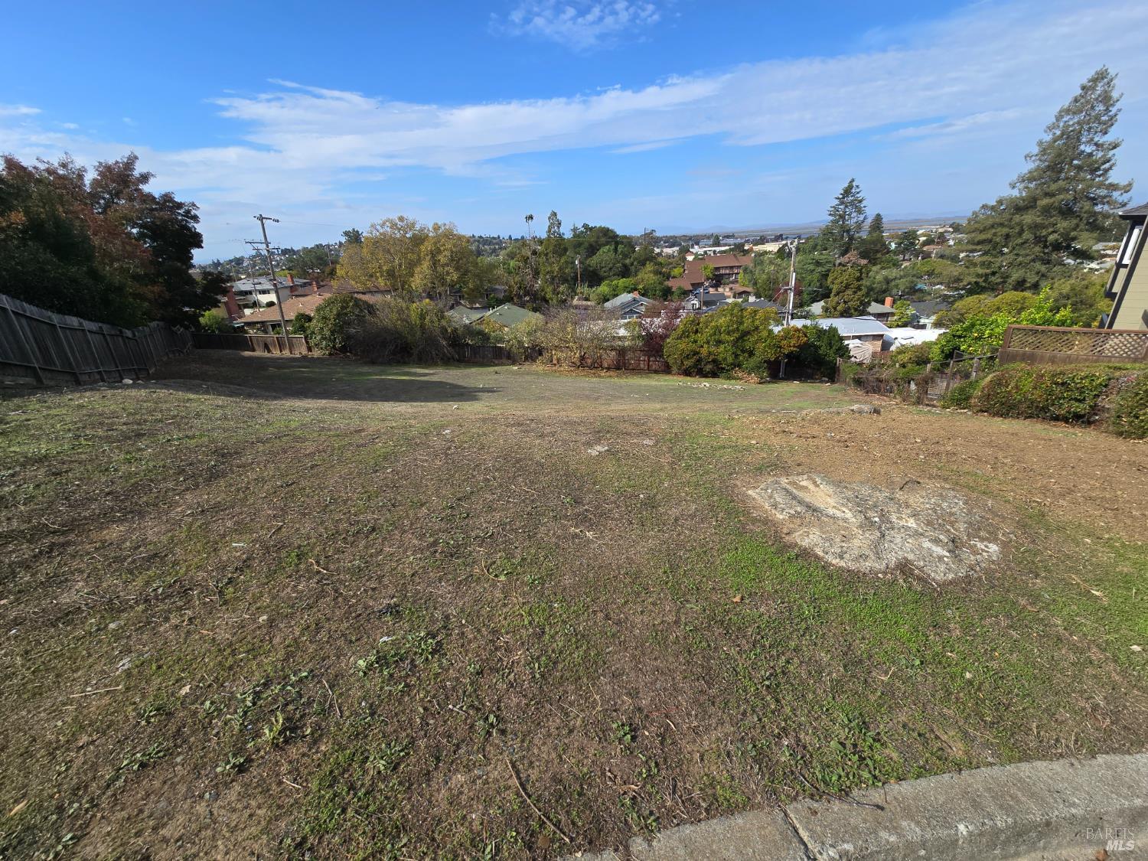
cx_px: 574
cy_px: 430
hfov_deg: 106.2
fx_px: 431
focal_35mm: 13
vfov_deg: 89.9
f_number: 2.2
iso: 50
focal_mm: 2.2
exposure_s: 1/2216
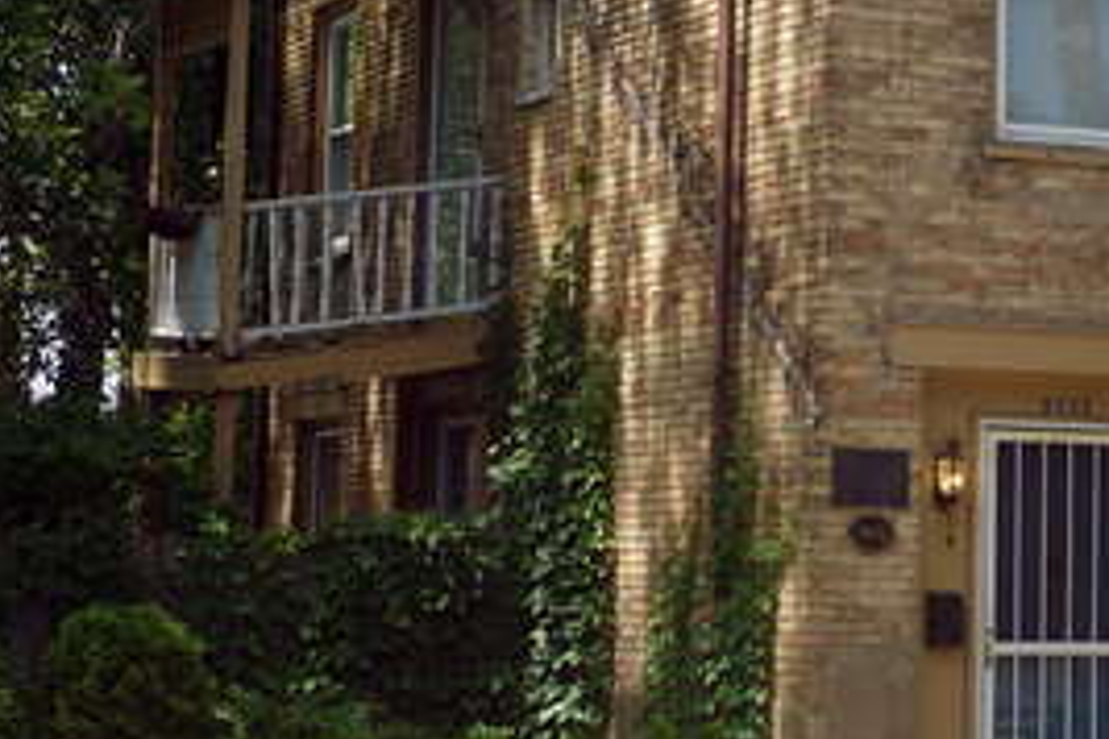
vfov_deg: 12.1
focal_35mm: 112
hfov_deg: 17.8
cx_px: 1047
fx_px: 3465
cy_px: 168
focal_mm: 25
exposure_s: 1/100
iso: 100
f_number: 8
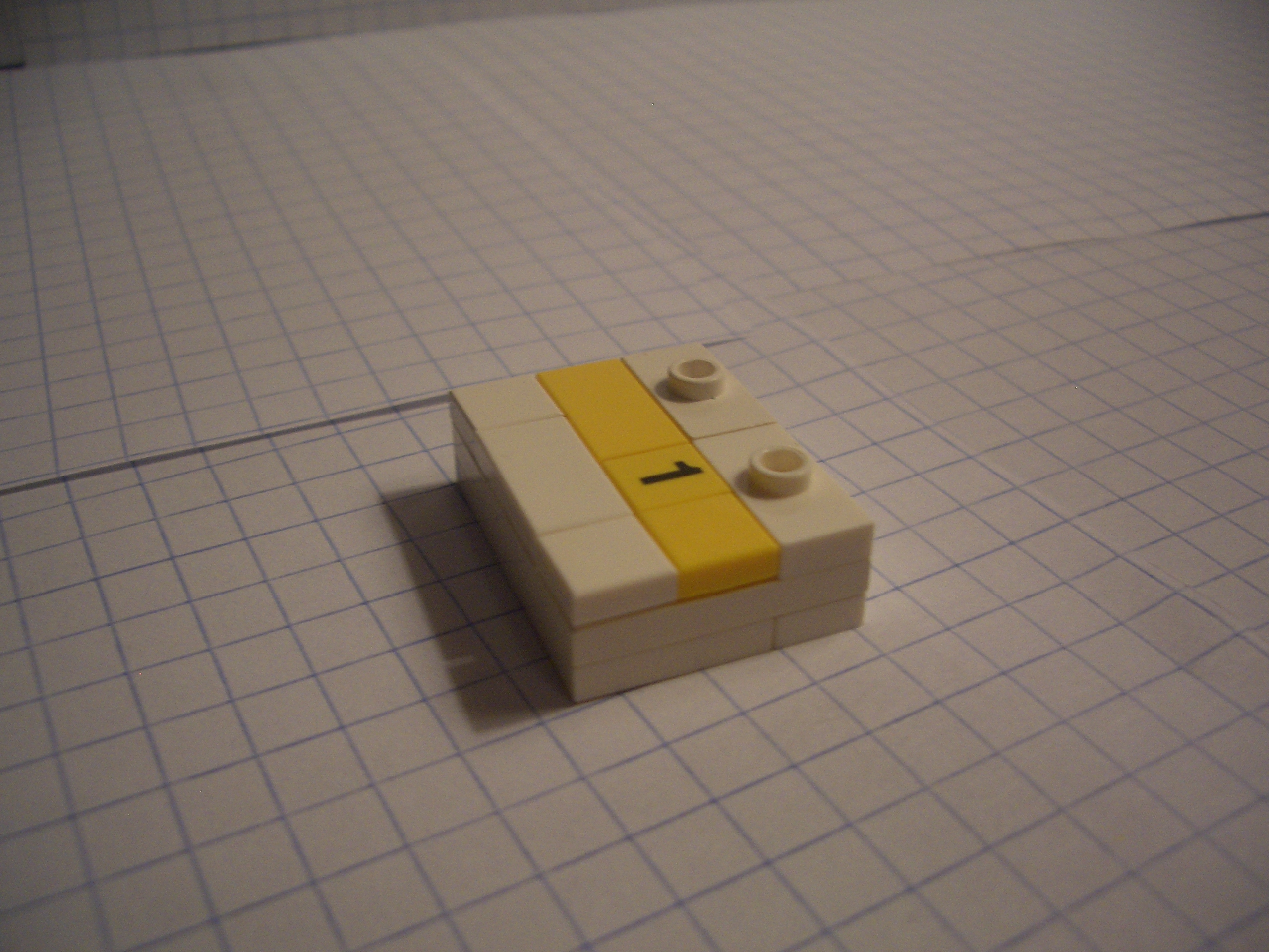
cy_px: 476
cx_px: 634
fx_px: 1283
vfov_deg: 40.7
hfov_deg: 52.6
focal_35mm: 35
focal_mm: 5.8
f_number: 2.6
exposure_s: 1/25
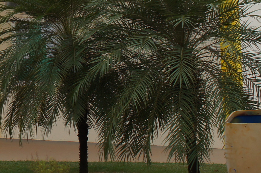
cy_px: -35
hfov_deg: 16.2
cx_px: -91
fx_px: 862
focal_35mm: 119
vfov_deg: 11.3
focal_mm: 20
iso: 200
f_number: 5
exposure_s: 1/250
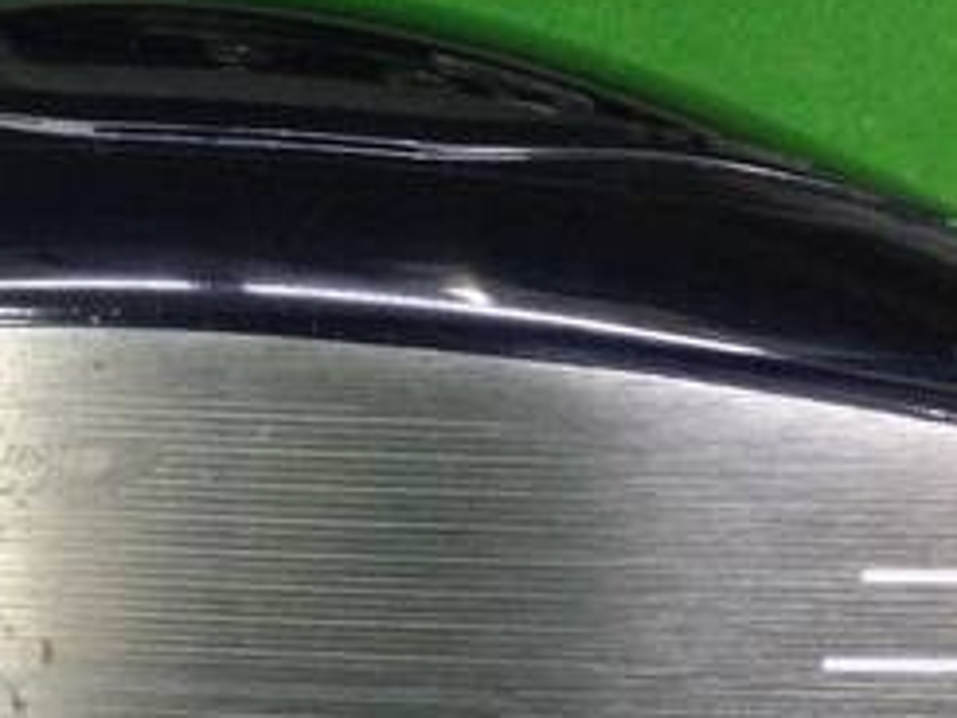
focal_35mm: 81
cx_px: 187
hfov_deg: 23.7
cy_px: 570
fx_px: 2240
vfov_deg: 18.1
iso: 100
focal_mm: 3.3
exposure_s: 1/30
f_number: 2.4
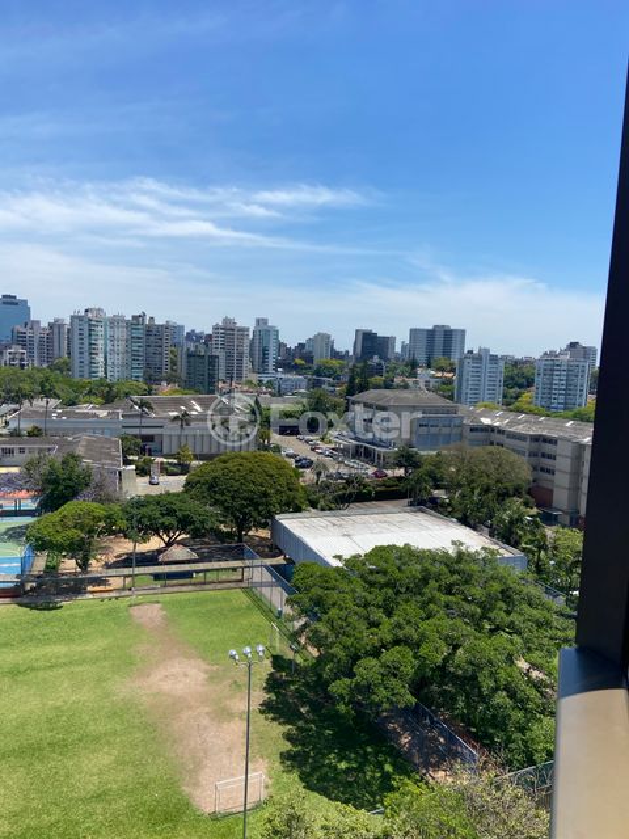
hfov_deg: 53.1
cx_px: 314
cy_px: 420
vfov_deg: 67.3
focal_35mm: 26
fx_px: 630
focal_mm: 4.25
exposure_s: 1/3497
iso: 32
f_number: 1.8
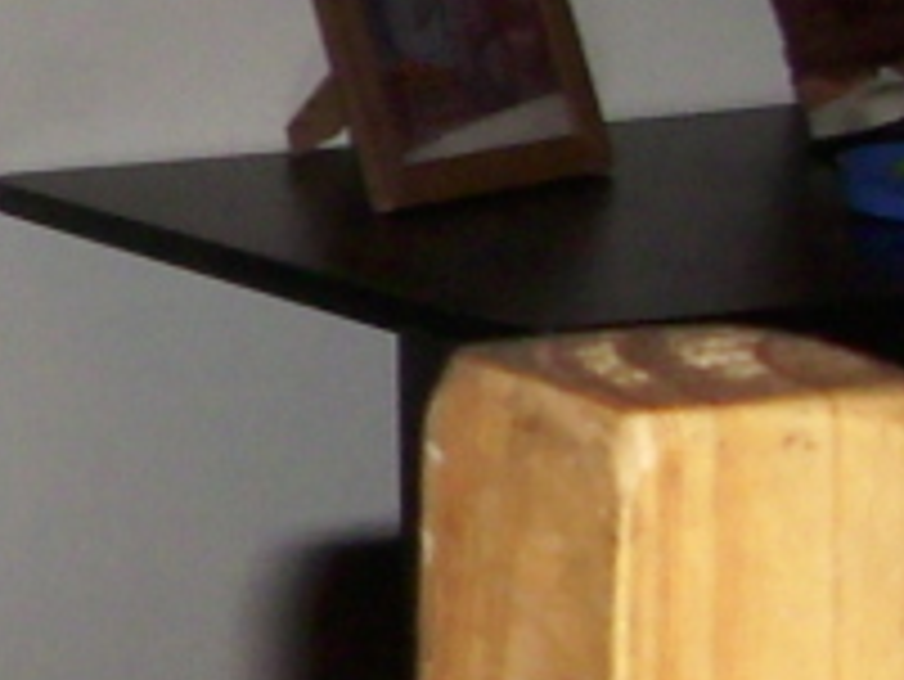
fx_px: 6454
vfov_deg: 5.9
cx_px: -1588
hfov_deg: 7.3
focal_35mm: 247
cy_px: -464
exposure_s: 1/60
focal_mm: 6.2
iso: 100
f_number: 2.8
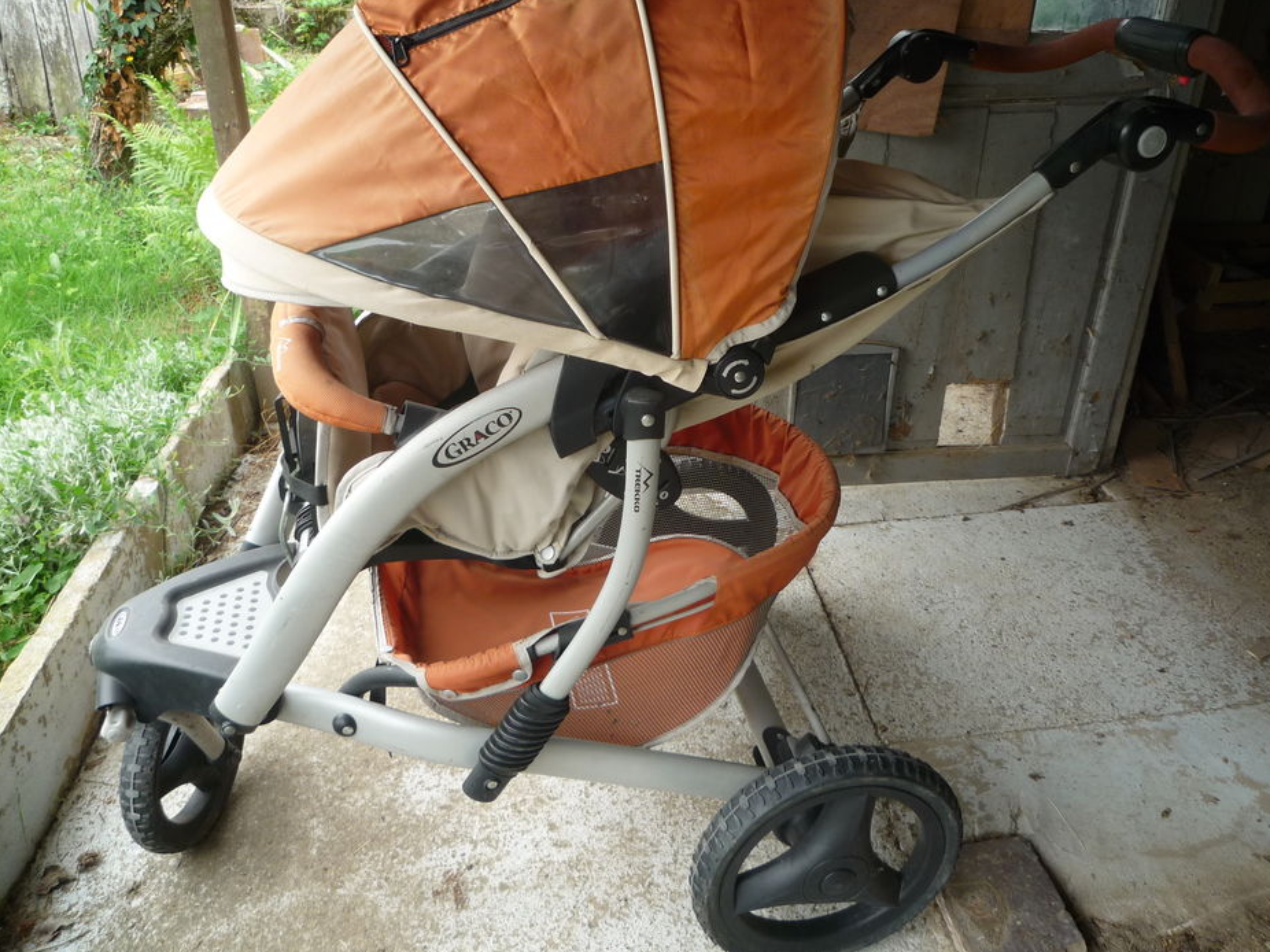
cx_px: 634
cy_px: 444
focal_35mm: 27
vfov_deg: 51.3
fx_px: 990
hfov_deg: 65.3
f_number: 2.8
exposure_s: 1/80
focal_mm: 4.4
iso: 100
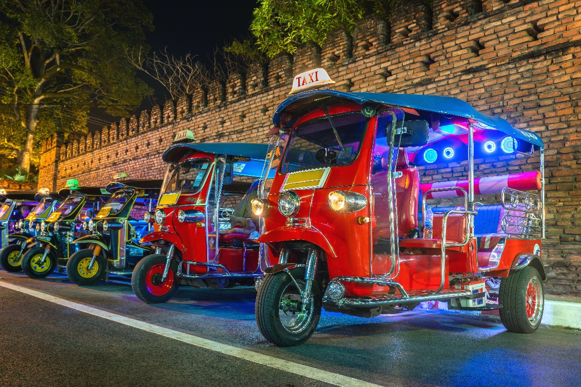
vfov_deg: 49.6
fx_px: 420
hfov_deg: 69.4
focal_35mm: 26
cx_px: 290
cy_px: 194
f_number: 6.3
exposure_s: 4
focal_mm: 26
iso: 100
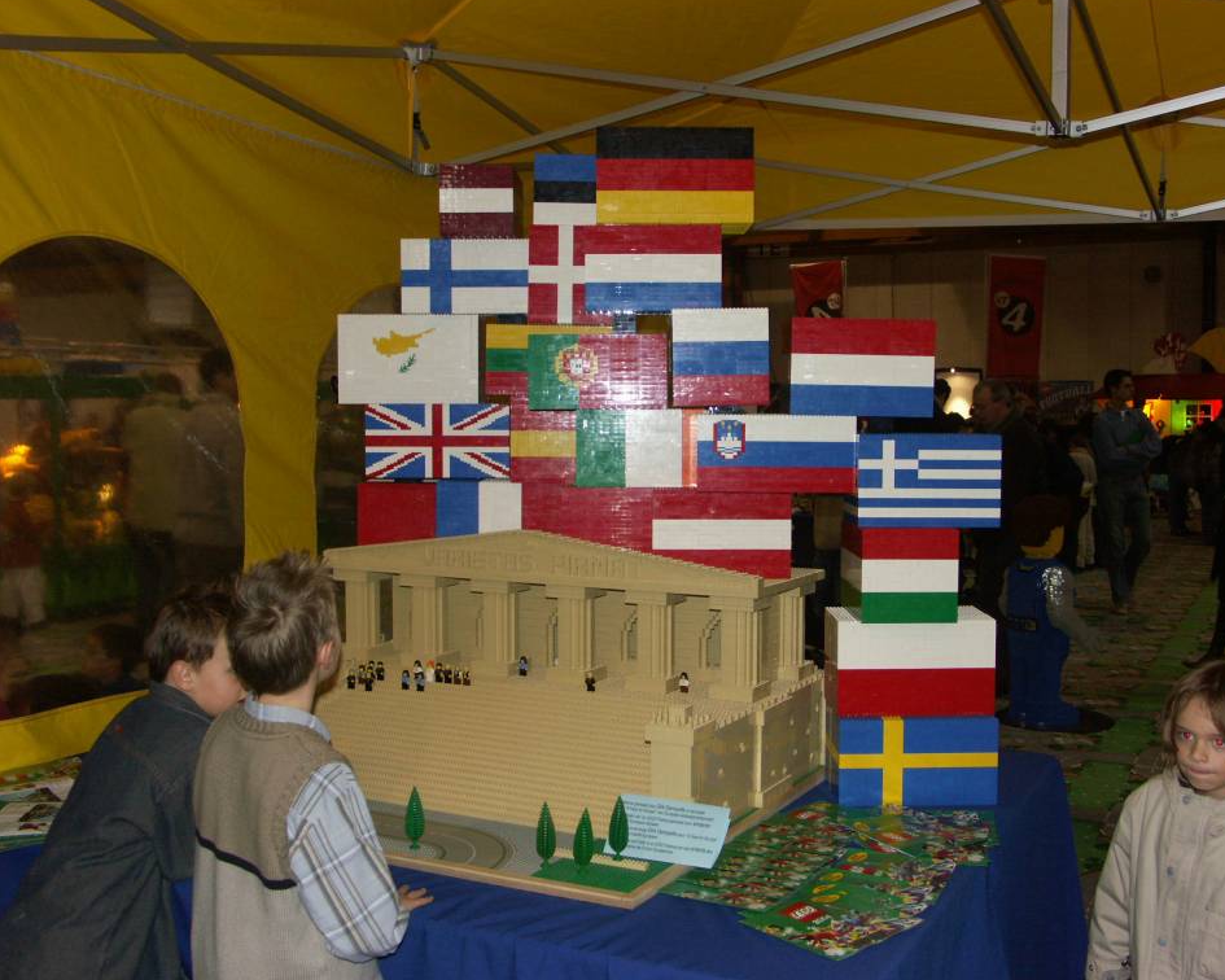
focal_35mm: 37
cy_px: 484
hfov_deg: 49.0
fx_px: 1341
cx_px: 662
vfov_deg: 40.1
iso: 200
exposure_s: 1/50
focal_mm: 9.14
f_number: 2.8
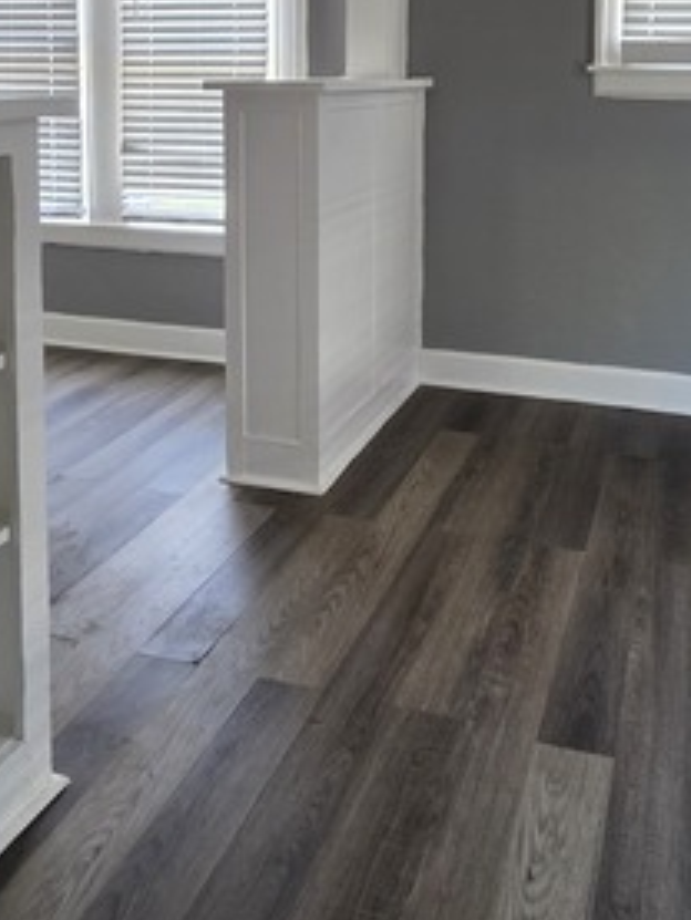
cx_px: 482
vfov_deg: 54.3
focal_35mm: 30
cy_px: 139
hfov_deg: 45.8
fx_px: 798
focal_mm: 2.2
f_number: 1.9
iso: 250
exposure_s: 1/60
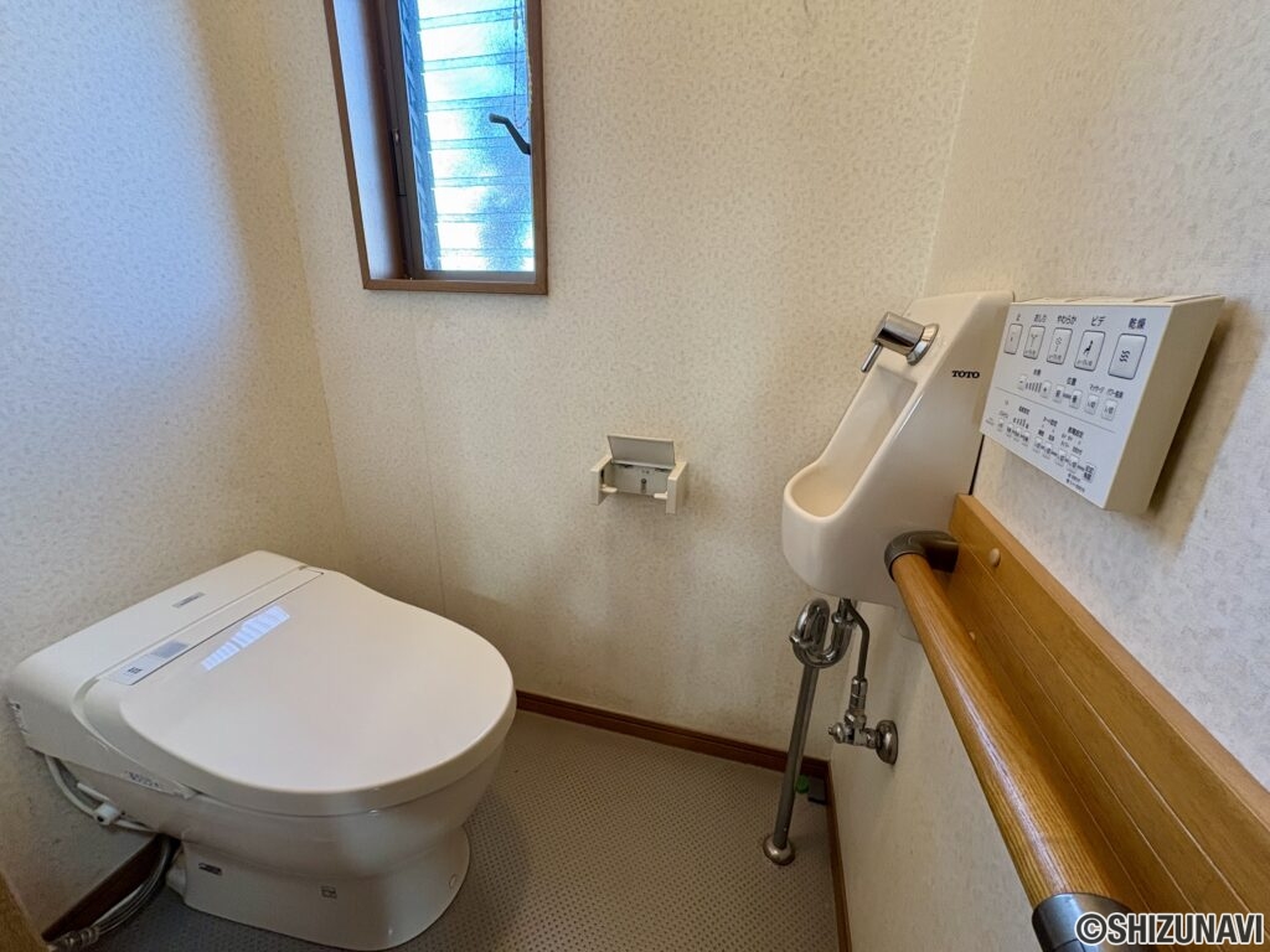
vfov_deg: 85.7
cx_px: 635
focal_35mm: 14
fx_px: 514
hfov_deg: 102.1
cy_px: 476
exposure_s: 1/60
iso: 250
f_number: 2.2
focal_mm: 2.22
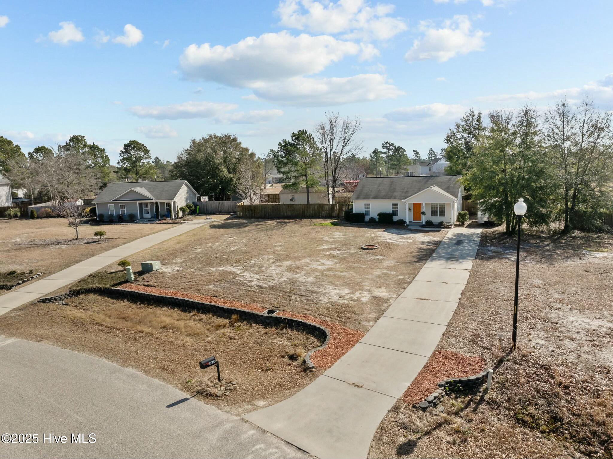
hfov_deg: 71.6
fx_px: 425
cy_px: 230
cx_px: 306
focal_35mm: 24
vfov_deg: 56.8
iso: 170
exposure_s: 1/500
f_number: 2.8
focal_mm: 12.29
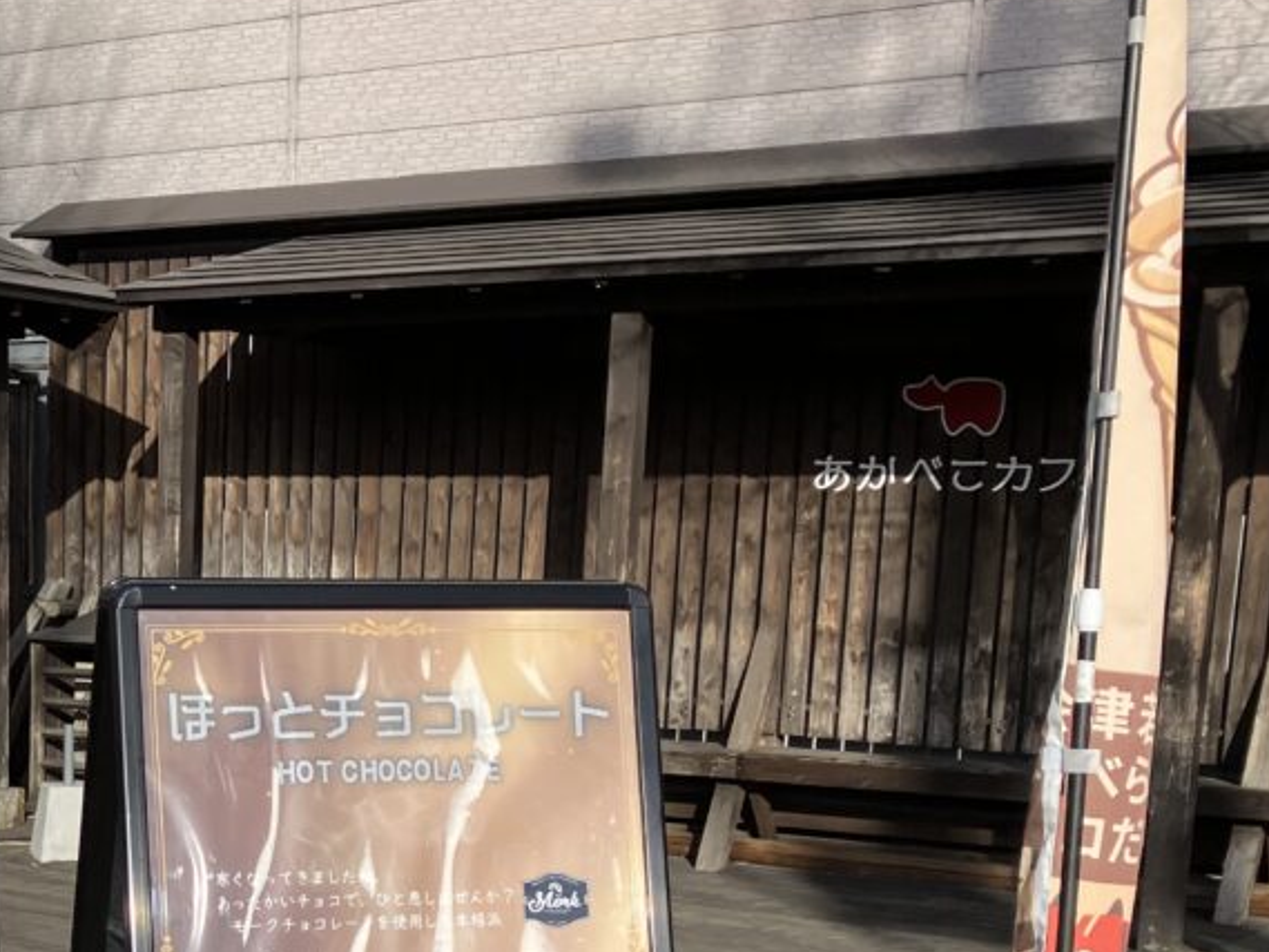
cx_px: 60
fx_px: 2310
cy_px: 930
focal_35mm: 63
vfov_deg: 22.5
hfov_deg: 29.1
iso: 32
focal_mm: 3.99
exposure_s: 1/2703
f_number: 1.8
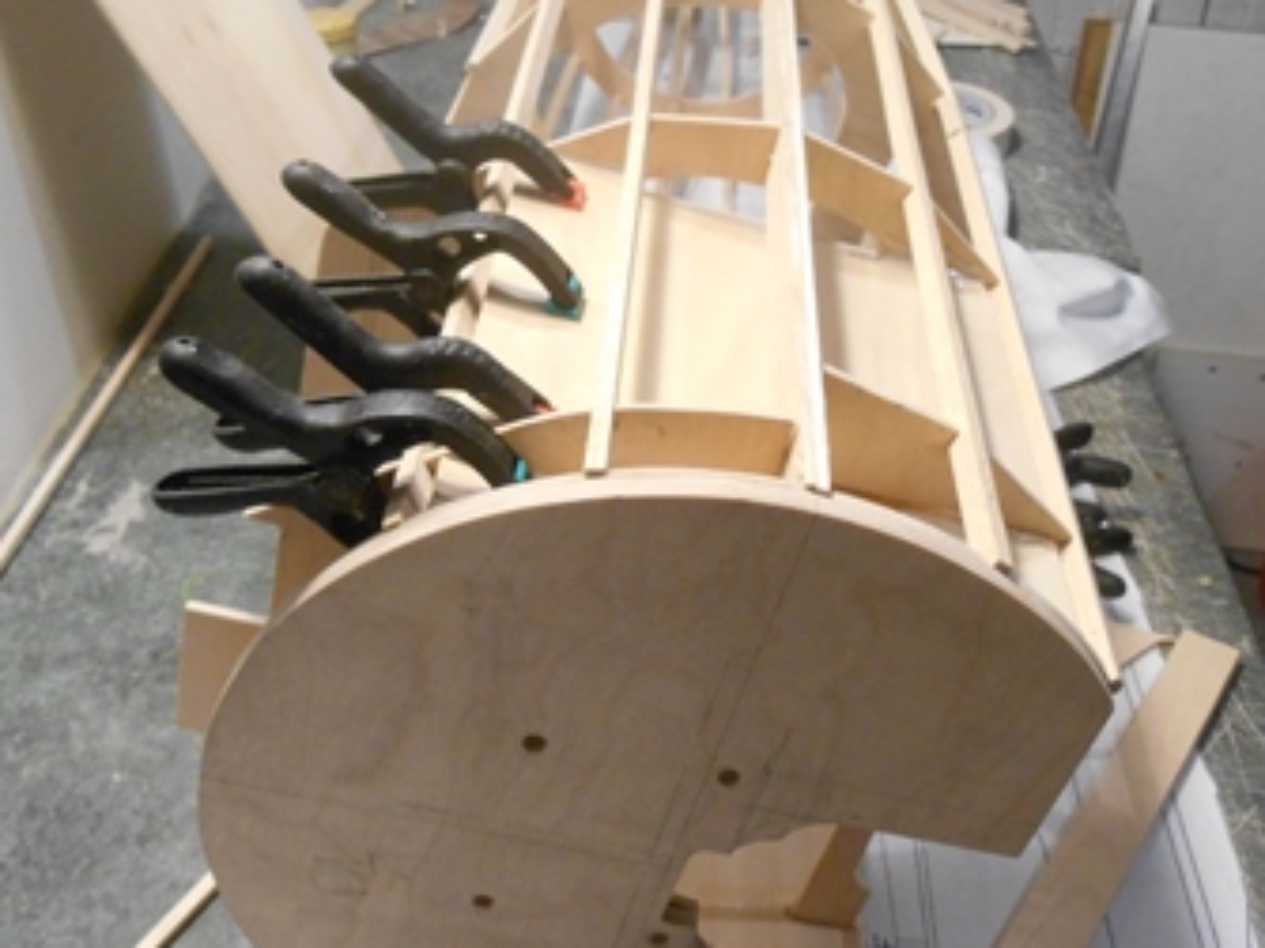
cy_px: 551
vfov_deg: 35.9
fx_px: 1461
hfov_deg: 46.8
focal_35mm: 40
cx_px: 651
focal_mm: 4.7
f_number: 3.4
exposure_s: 1/20
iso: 400
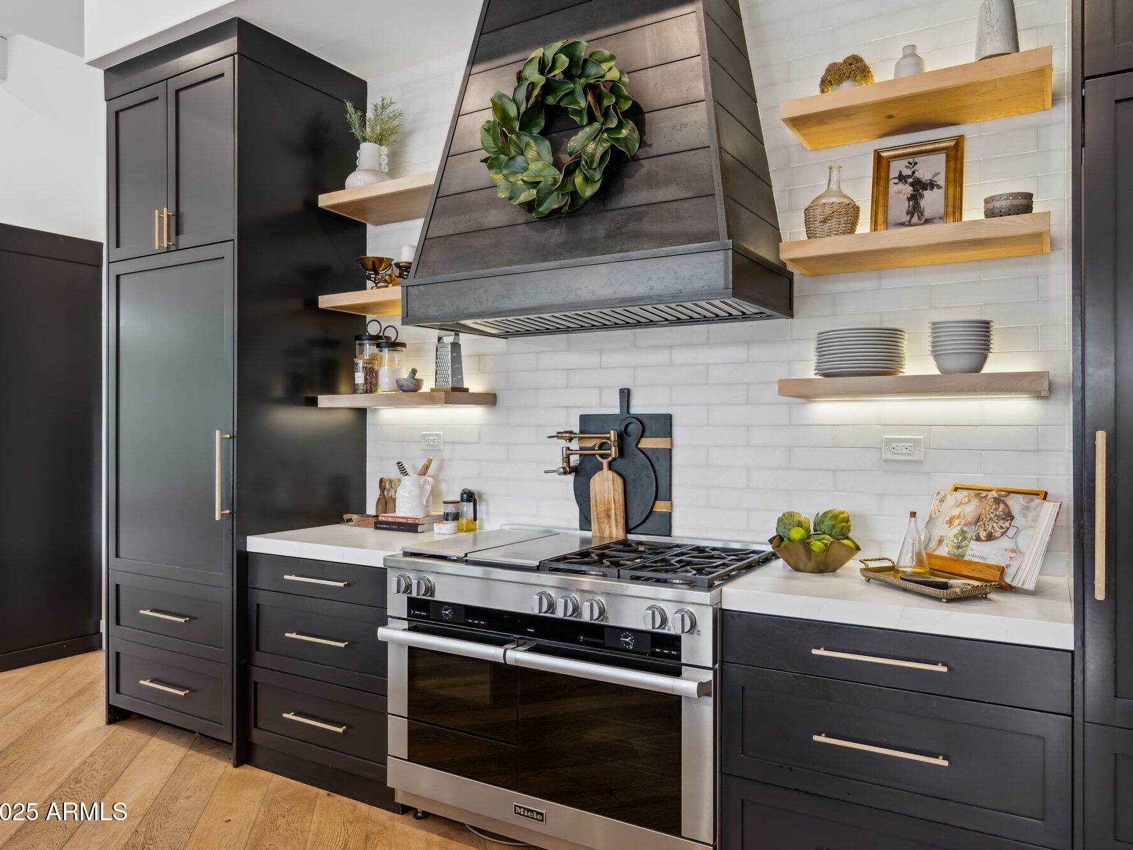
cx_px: 630
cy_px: 420
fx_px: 738
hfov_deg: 74.8
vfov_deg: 59.9
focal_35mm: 23
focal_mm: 20.5
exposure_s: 1/8
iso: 320
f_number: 7.1
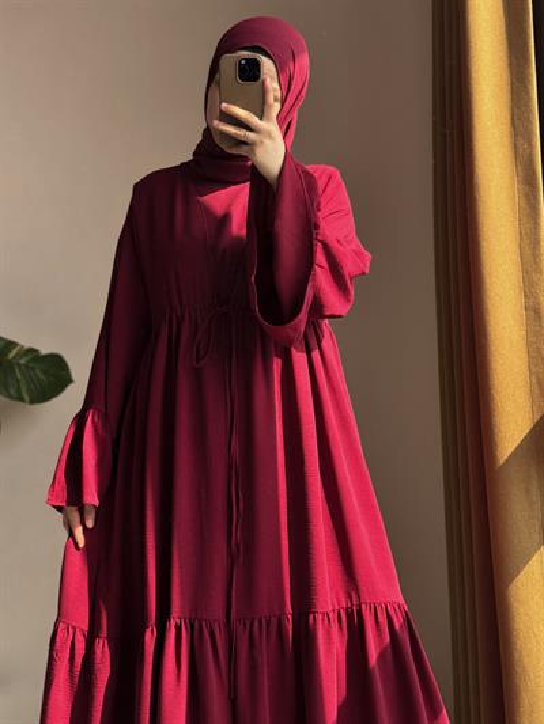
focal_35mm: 48
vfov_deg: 39.6
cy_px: 362
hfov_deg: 30.3
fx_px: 1005
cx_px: 272
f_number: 1.8
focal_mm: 6.76
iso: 64
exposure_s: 1/490
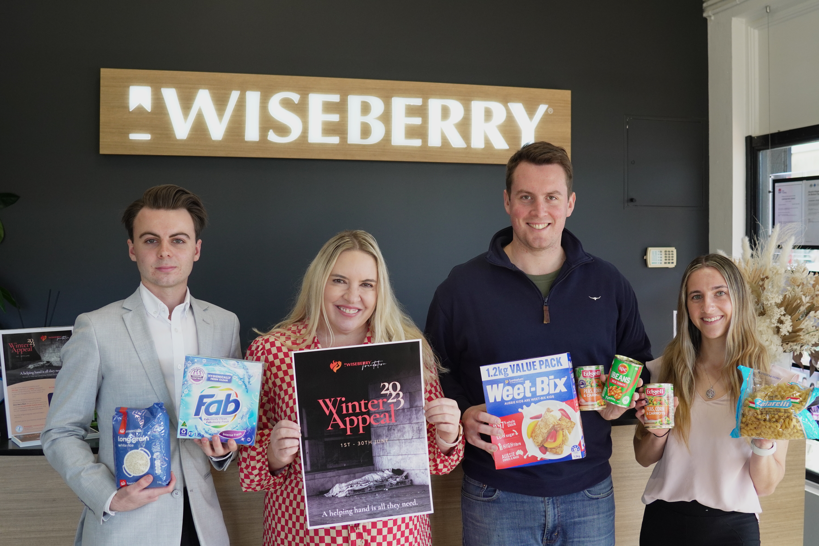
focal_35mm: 36
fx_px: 819
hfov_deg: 53.1
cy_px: 273
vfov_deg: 36.9
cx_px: 410
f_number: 4
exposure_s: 1/200
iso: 800
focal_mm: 24
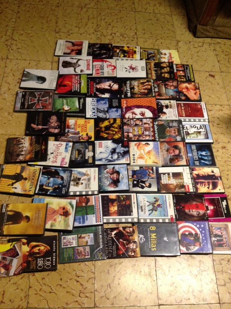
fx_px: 312
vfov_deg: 52.7
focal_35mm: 35
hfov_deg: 40.6
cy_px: 154
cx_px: 116
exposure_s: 1/15
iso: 250
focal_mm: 4.28
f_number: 2.4
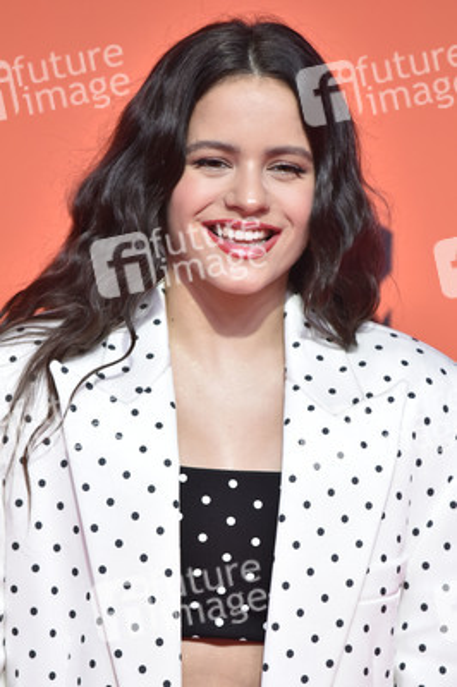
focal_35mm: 200
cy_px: 344
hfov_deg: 6.9
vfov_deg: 10.3
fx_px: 3815
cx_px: 228
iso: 2000
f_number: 3.5
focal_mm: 200
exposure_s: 1/250
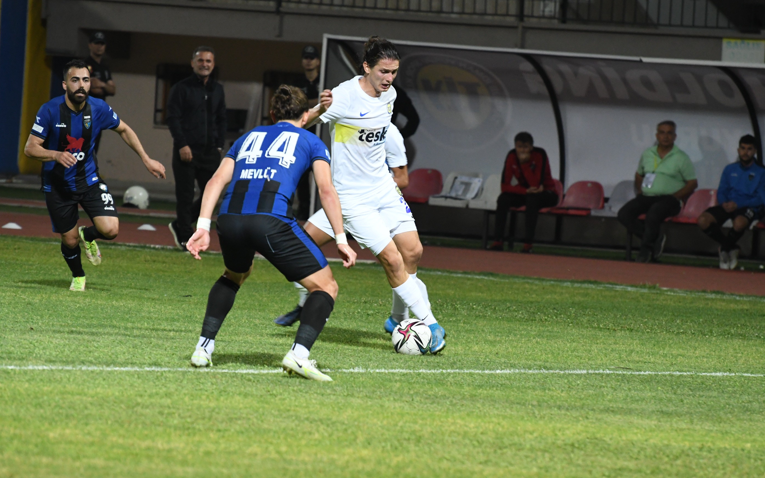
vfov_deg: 3.9
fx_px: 7027
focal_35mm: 337
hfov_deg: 6.2
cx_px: 382
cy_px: 236
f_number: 5.6
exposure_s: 1/400
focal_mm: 220
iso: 3200
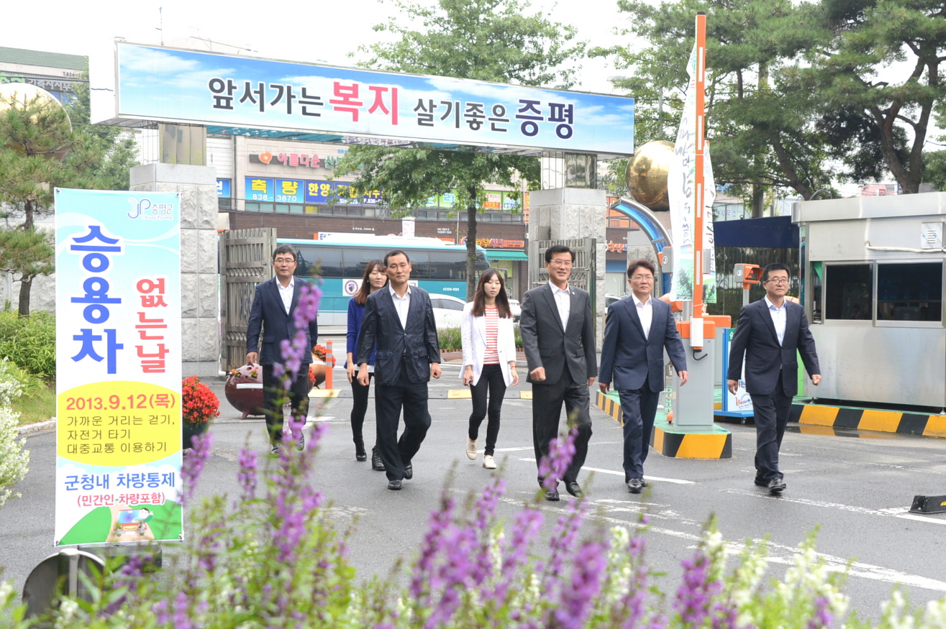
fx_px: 1103
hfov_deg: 46.4
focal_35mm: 42
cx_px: 473
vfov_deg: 31.9
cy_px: 314
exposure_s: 1/125
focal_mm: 42
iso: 800
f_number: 5.6
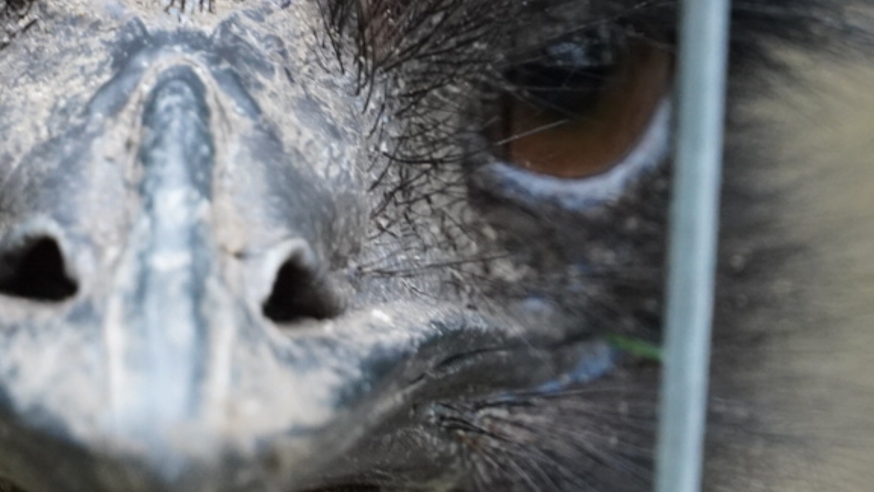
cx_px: 71
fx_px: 13781
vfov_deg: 2.0
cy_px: 227
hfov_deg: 3.6
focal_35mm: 594
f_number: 5.6
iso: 1600
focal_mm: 135
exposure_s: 1/250
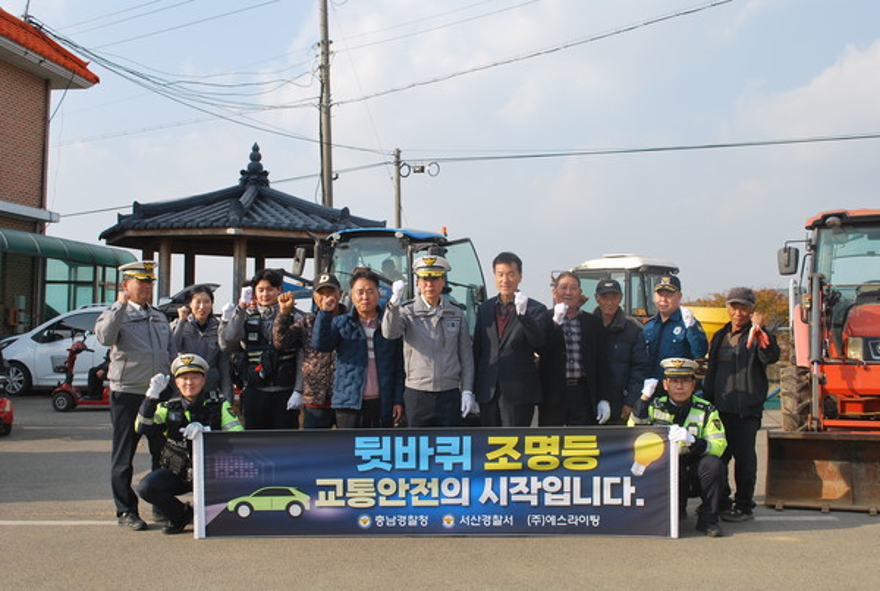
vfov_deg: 34.4
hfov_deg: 49.5
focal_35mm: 39
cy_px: 296
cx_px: 440
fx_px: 955
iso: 100
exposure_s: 1/200
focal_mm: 26
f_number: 7.1
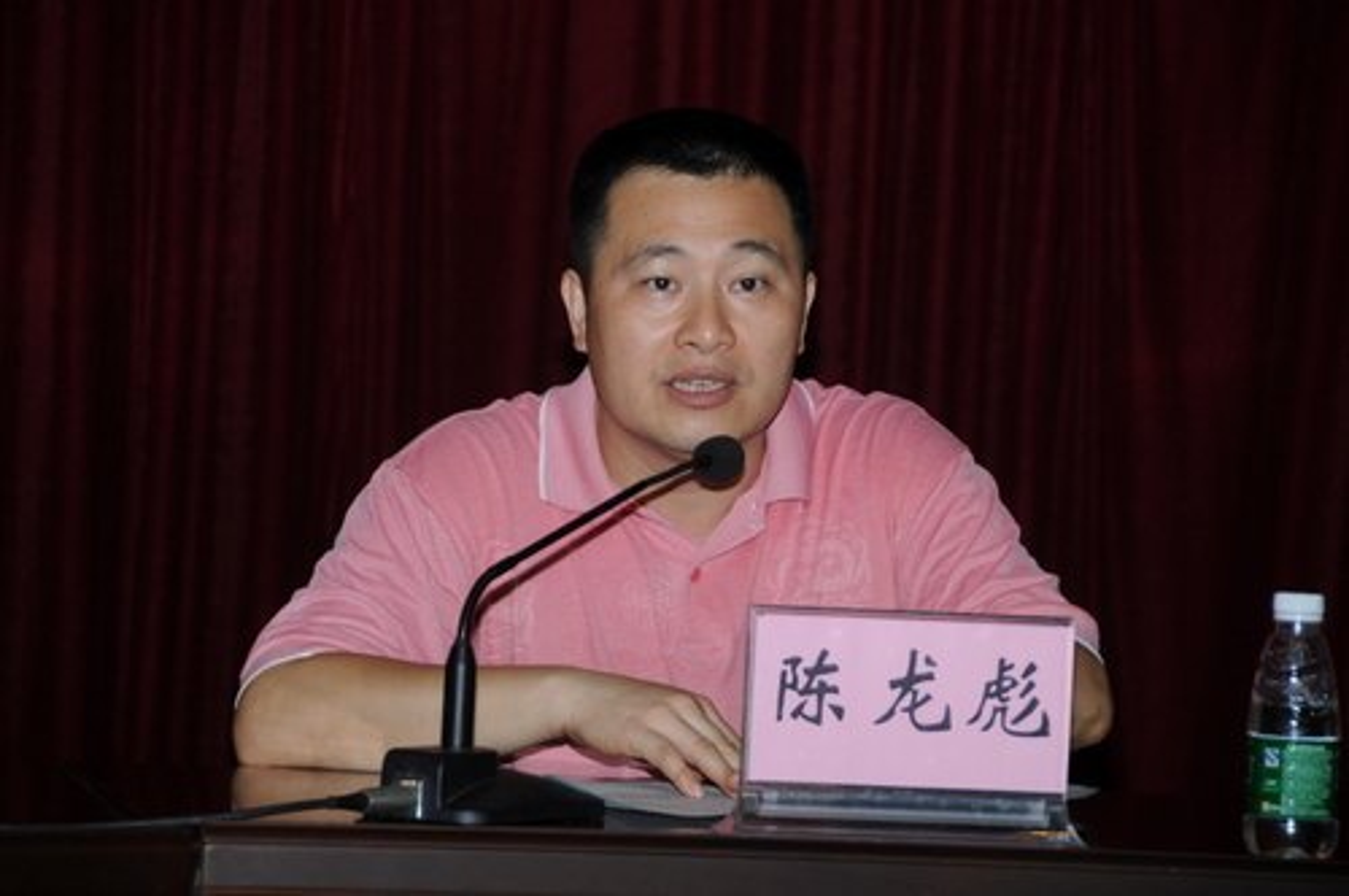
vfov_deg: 6.8
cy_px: 448
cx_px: 674
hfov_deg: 10.2
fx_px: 7578
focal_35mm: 202
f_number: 5.6
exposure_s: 1/60
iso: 250
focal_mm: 135
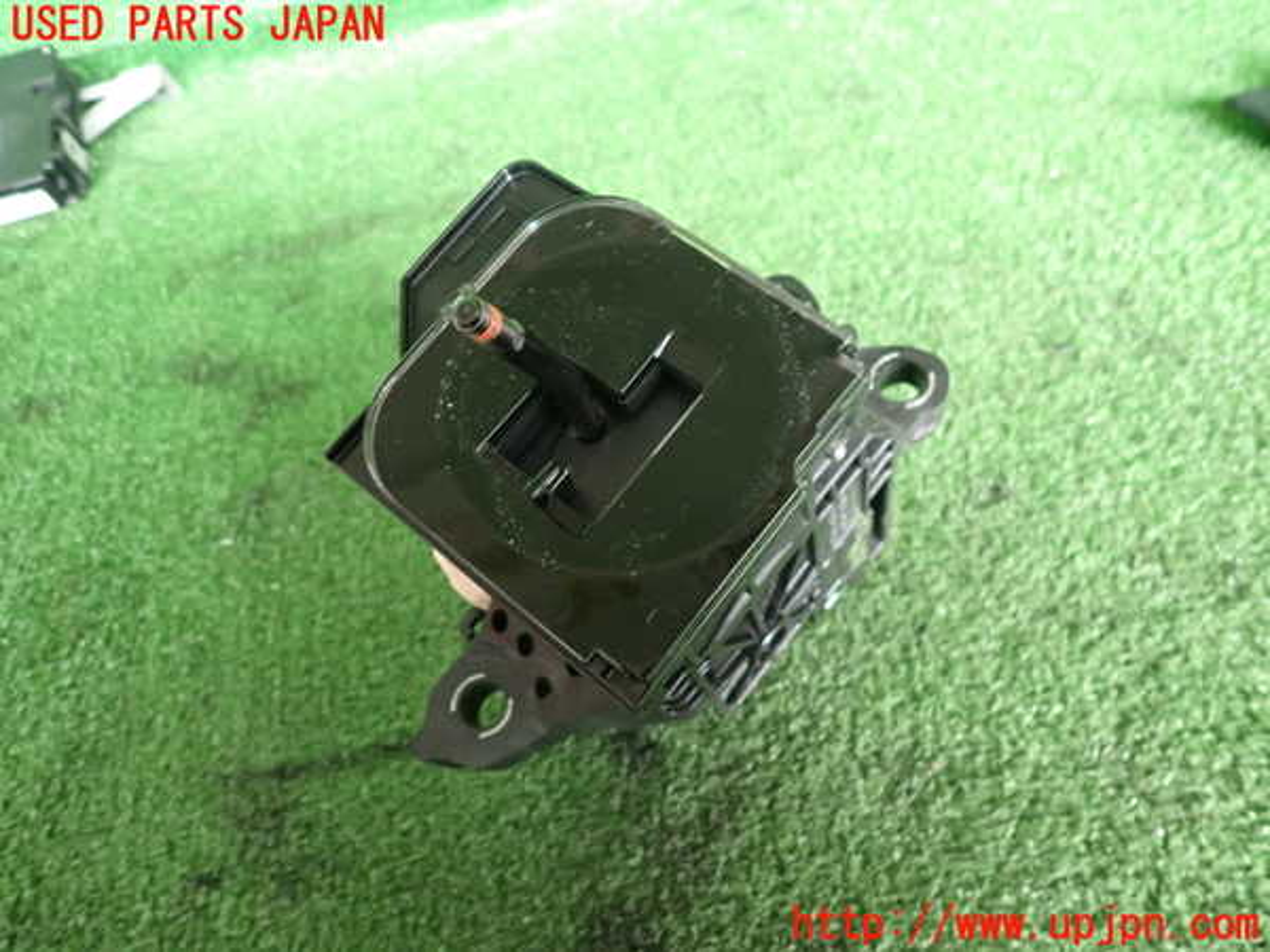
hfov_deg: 69.4
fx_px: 917
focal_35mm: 25
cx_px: 635
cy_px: 476
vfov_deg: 54.9
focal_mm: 4.5
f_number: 2
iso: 400
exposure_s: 1/30
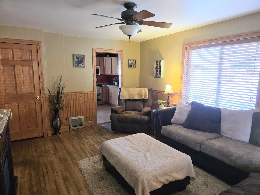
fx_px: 173
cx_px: 130
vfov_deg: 58.9
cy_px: 98
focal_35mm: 23
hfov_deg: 73.9
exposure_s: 1/120
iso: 800
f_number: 1.7
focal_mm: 6.3
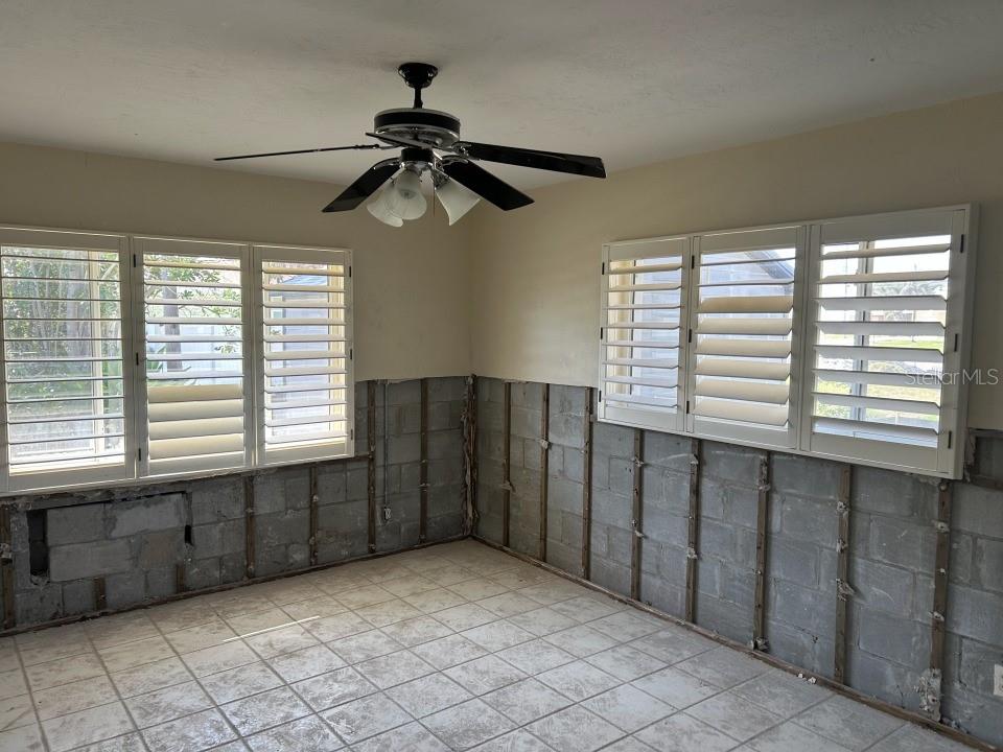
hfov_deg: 67.3
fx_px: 753
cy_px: 376
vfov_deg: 53.1
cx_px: 502
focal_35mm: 26
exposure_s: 1/140
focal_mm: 5.7
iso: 50
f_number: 1.5
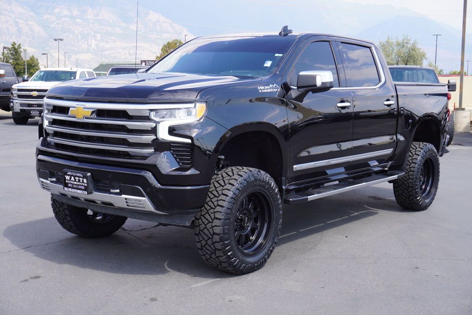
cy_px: 158
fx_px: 630
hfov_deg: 41.1
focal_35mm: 48
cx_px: 236
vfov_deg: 28.1
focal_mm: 32
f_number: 9
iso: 100
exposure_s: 1/100
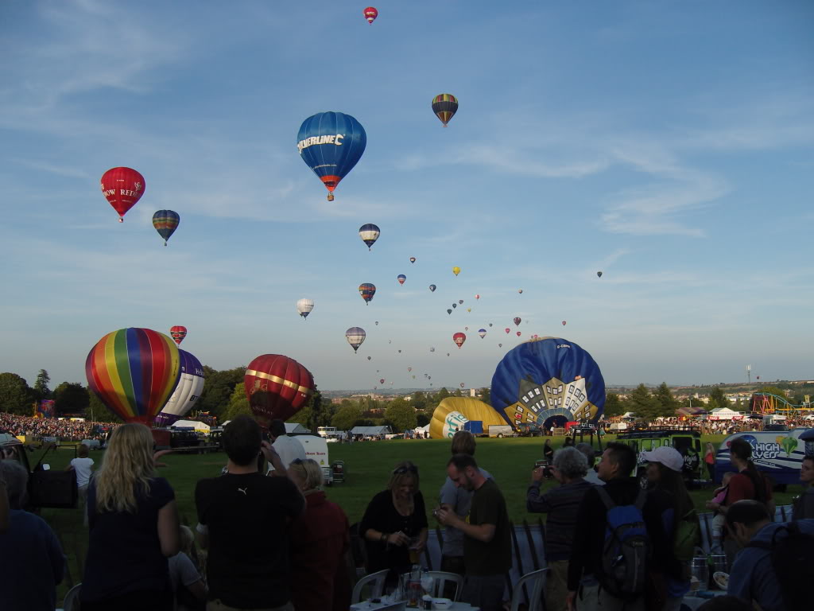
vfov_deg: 41.8
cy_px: 306
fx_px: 800
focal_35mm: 34
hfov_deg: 54.0
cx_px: 407
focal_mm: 7.3
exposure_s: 1/250
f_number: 7
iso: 100
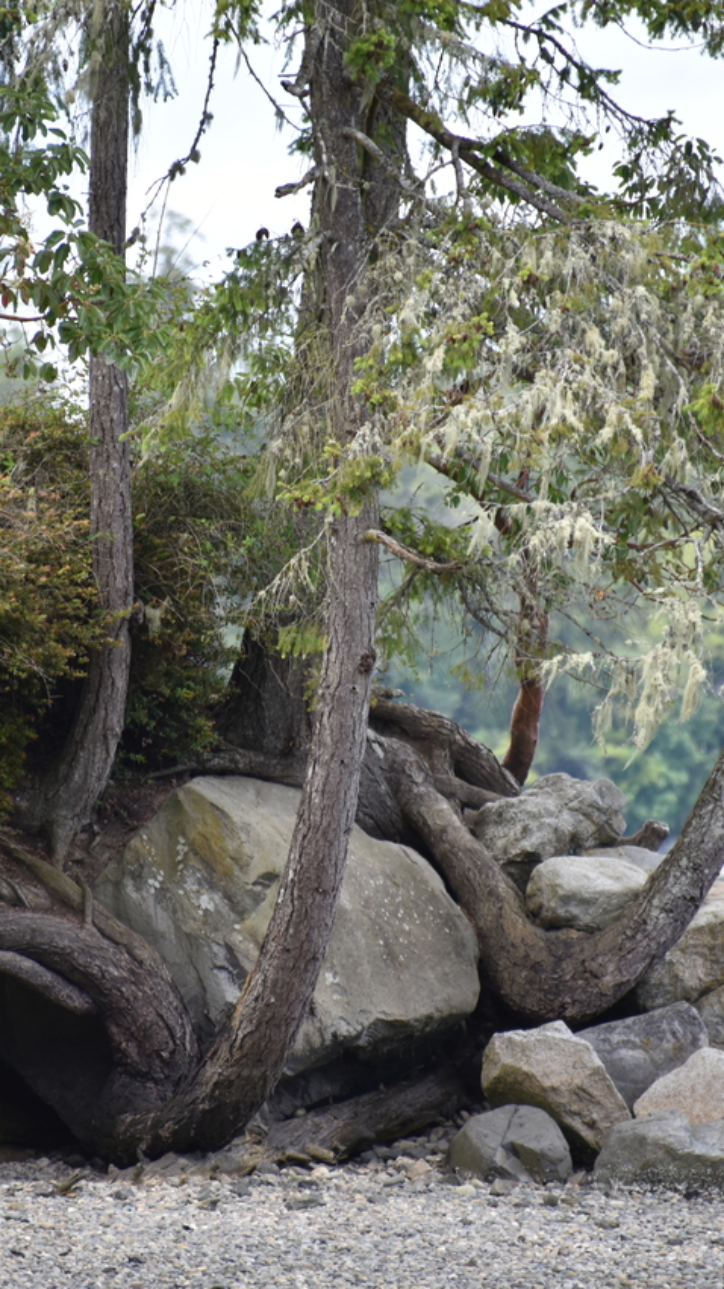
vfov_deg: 4.6
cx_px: 206
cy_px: 644
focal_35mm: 473
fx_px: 16161
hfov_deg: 2.6
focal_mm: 300
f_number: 5.6
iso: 640
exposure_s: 1/640
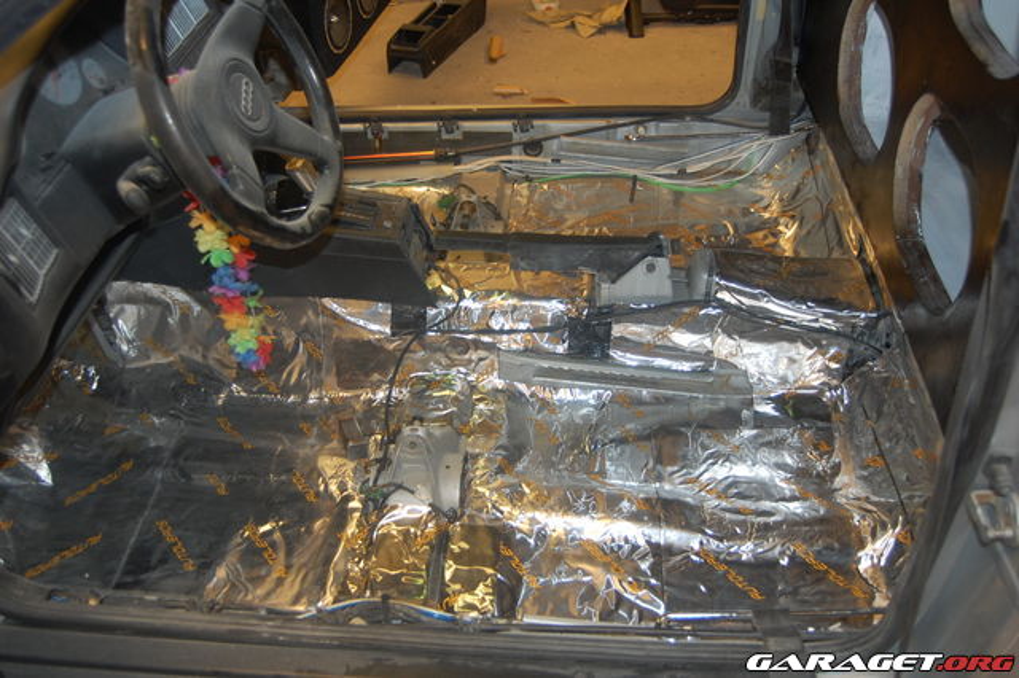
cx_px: 510
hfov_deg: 62.0
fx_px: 849
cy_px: 339
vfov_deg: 43.6
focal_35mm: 30
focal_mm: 20
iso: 400
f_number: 3.8
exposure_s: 1/60
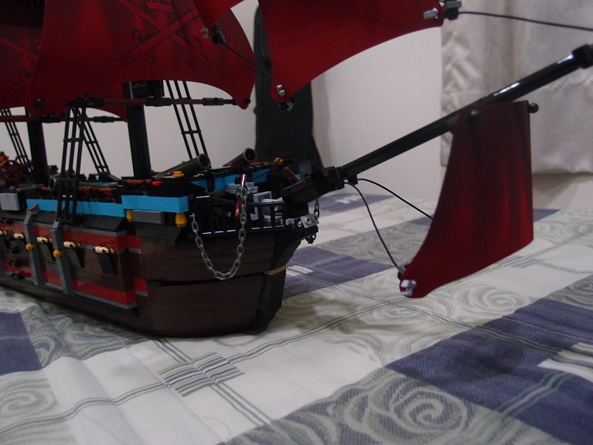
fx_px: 480
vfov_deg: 49.7
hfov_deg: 63.5
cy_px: 222
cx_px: 296
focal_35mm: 28
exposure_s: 1/15
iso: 200
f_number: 1.8
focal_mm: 6
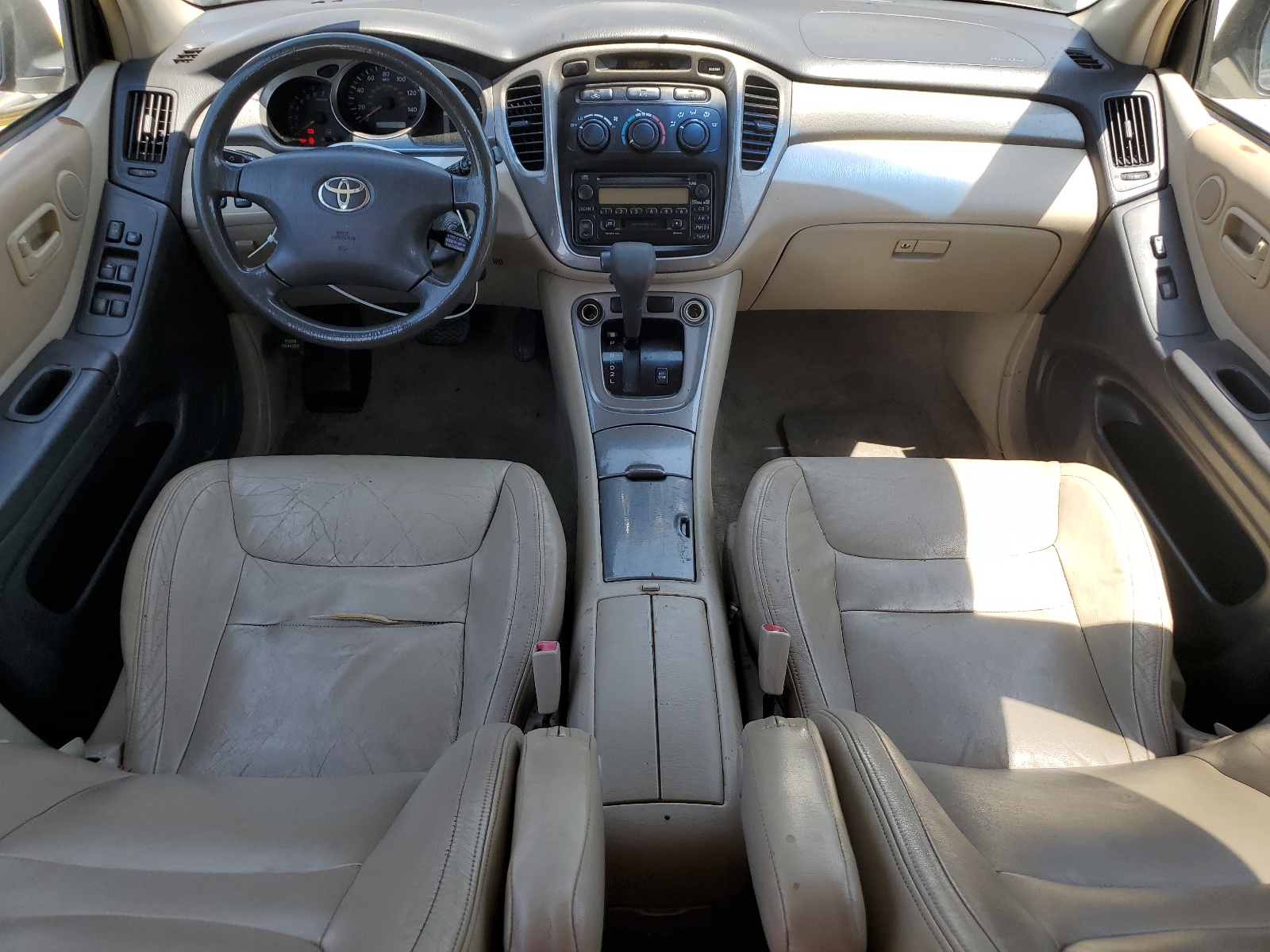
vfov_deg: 53.1
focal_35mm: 26
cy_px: 476
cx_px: 635
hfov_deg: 67.3
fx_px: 954
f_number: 1.5
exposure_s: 1/588
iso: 50
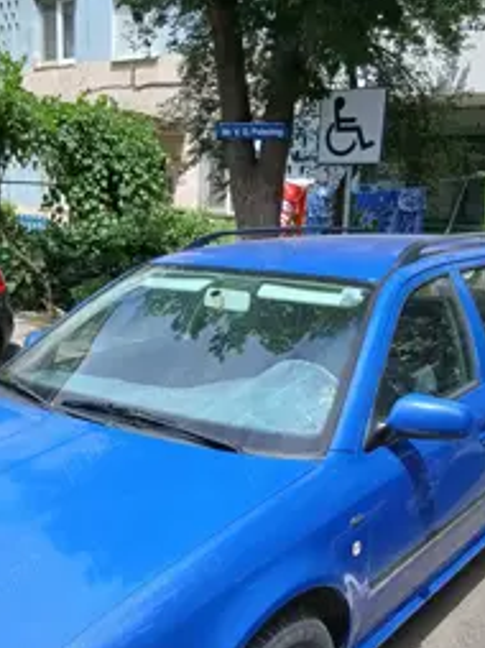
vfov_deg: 44.7
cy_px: 459
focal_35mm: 41
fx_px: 767
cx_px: 230
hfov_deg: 35.1
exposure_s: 1/410
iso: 20
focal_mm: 3.98
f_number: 1.8
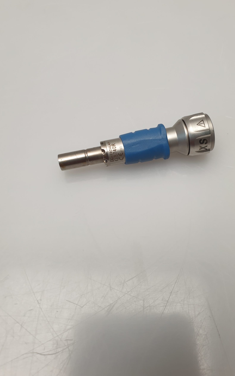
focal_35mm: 28
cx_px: 140
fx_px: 287
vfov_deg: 66.5
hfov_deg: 44.3
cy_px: 185
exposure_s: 1/50
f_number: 2.4
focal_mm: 4.3
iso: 64
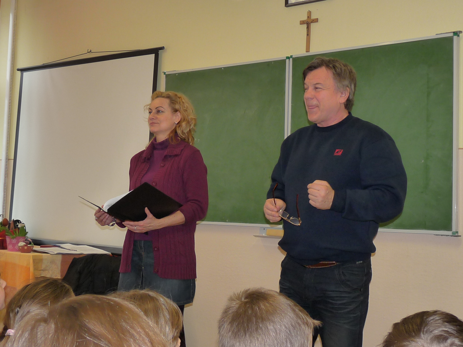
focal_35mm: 51
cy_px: 174
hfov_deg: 37.5
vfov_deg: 28.6
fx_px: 682
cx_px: 232
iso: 160
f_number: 2.8
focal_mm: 5.2
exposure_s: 1/30
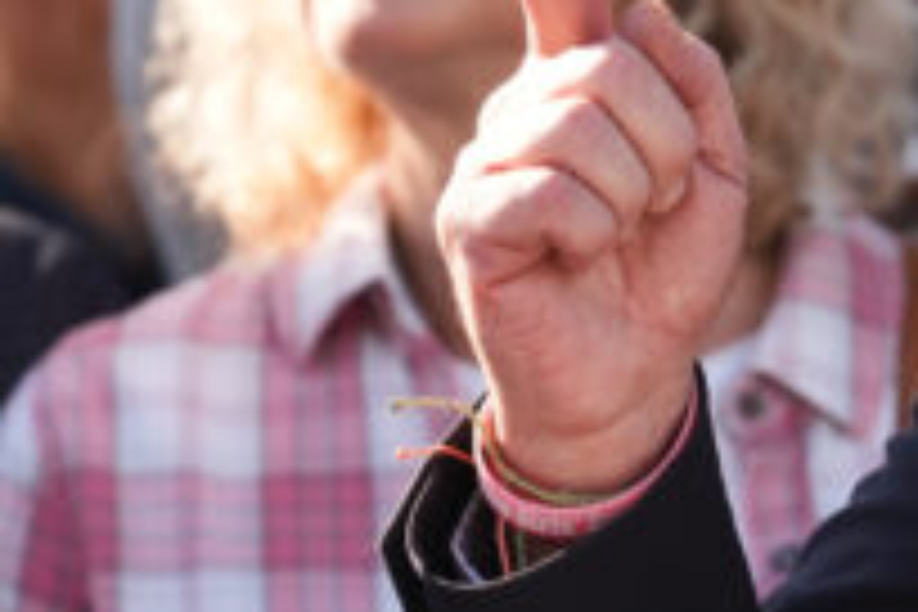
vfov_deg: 2.2
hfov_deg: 3.3
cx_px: 1422
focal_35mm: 627
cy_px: -112
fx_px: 15987
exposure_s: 1/1250
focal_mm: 184
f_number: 7.1
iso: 1000
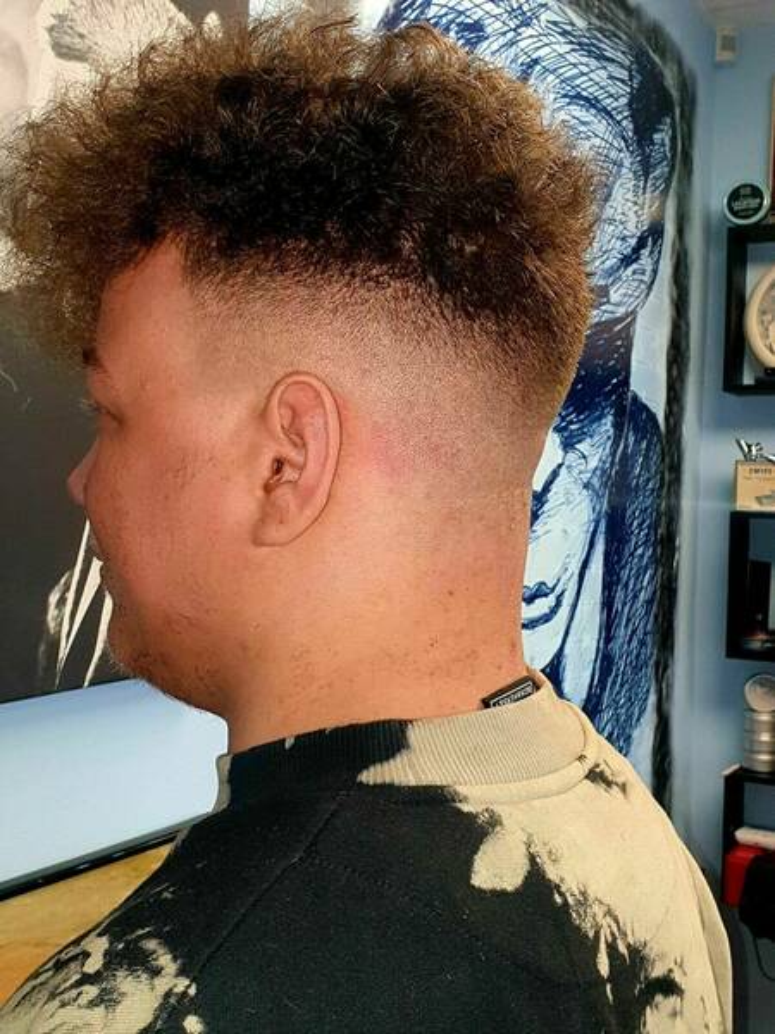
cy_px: 517
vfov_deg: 67.3
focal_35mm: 26
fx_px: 776
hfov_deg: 53.1
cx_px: 388
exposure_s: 1/50
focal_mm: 4.3
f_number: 2.4
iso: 64
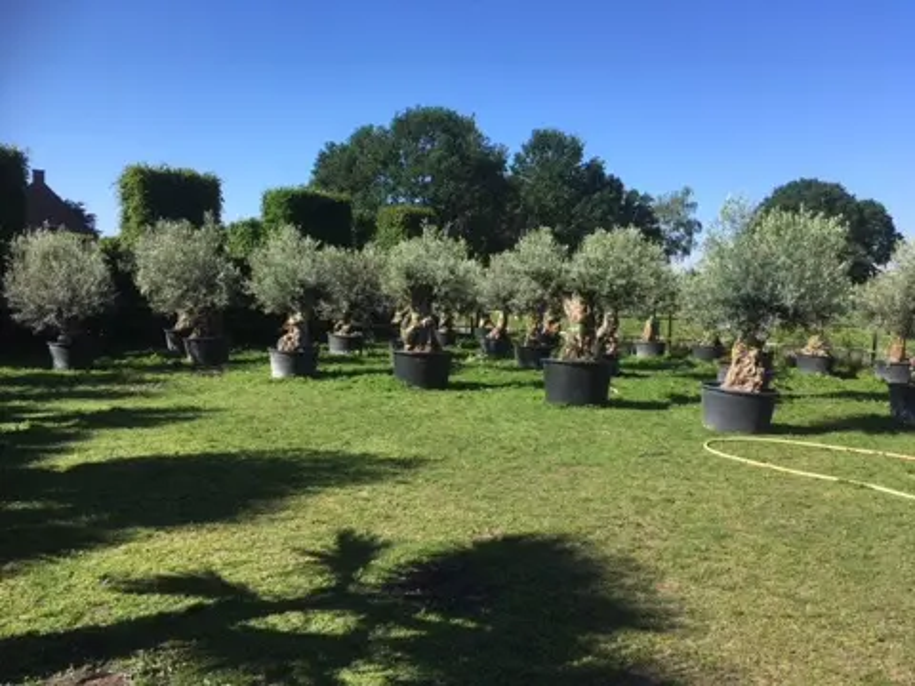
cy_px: 343
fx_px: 767
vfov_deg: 48.2
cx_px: 458
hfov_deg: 61.7
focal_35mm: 29
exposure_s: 1/974
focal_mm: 4.15
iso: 25
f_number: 2.2
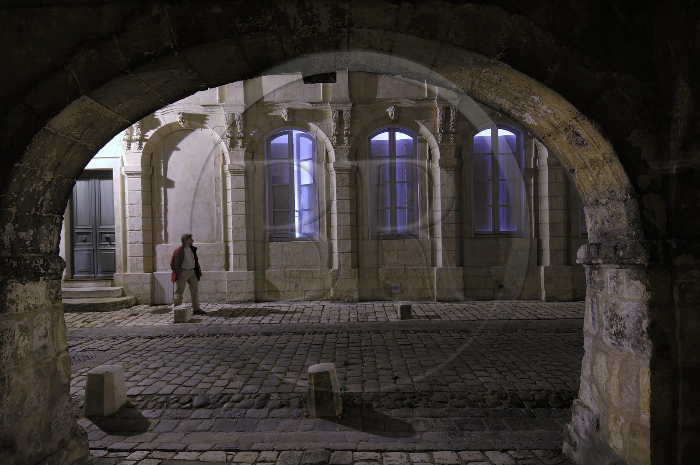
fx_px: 350
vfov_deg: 67.2
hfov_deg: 90.1
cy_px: 232
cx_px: 350
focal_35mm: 18
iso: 100
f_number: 5.6
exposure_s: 3.6
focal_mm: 12
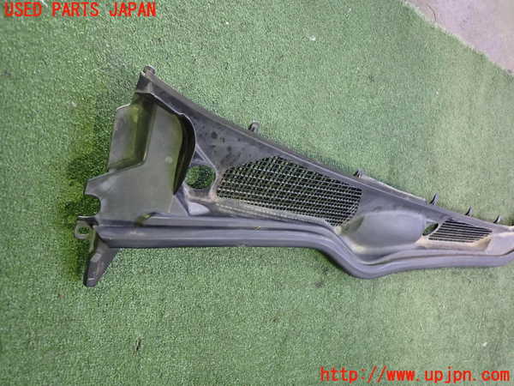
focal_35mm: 25
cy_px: 193
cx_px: 257
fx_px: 371
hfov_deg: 69.4
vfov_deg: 54.9
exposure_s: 1/40
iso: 640
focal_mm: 4.5
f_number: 2
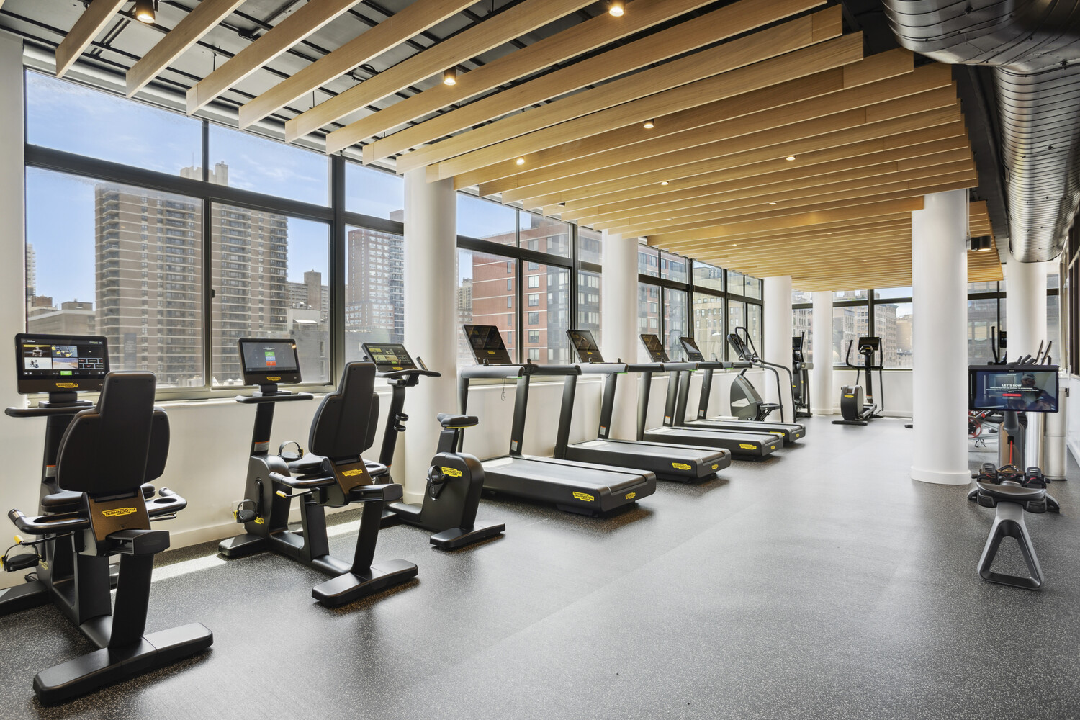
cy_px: 360
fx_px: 600
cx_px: 540
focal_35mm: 20
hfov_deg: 84.0
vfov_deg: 61.9
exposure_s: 1/5
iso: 100
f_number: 8
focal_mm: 20
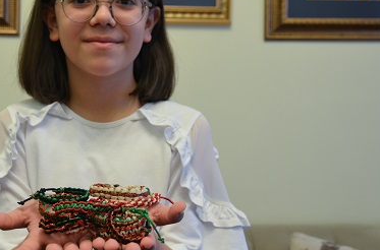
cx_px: 137
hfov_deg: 32.3
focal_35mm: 62
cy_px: 111
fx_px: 652
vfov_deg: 21.7
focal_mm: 22
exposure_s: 1/40
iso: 500
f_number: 3.5
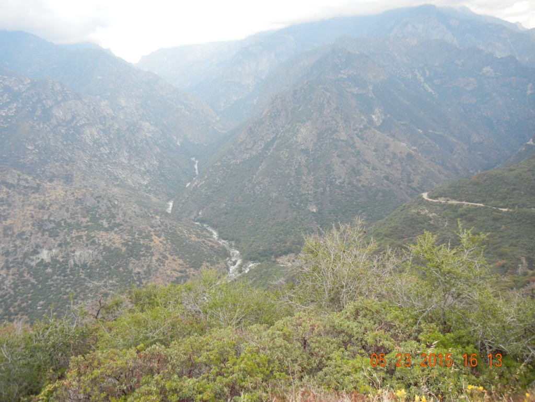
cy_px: 201
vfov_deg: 46.8
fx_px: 464
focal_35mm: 30
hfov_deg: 60.0
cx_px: 268
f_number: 3.5
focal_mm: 5.4
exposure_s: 1/538
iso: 160
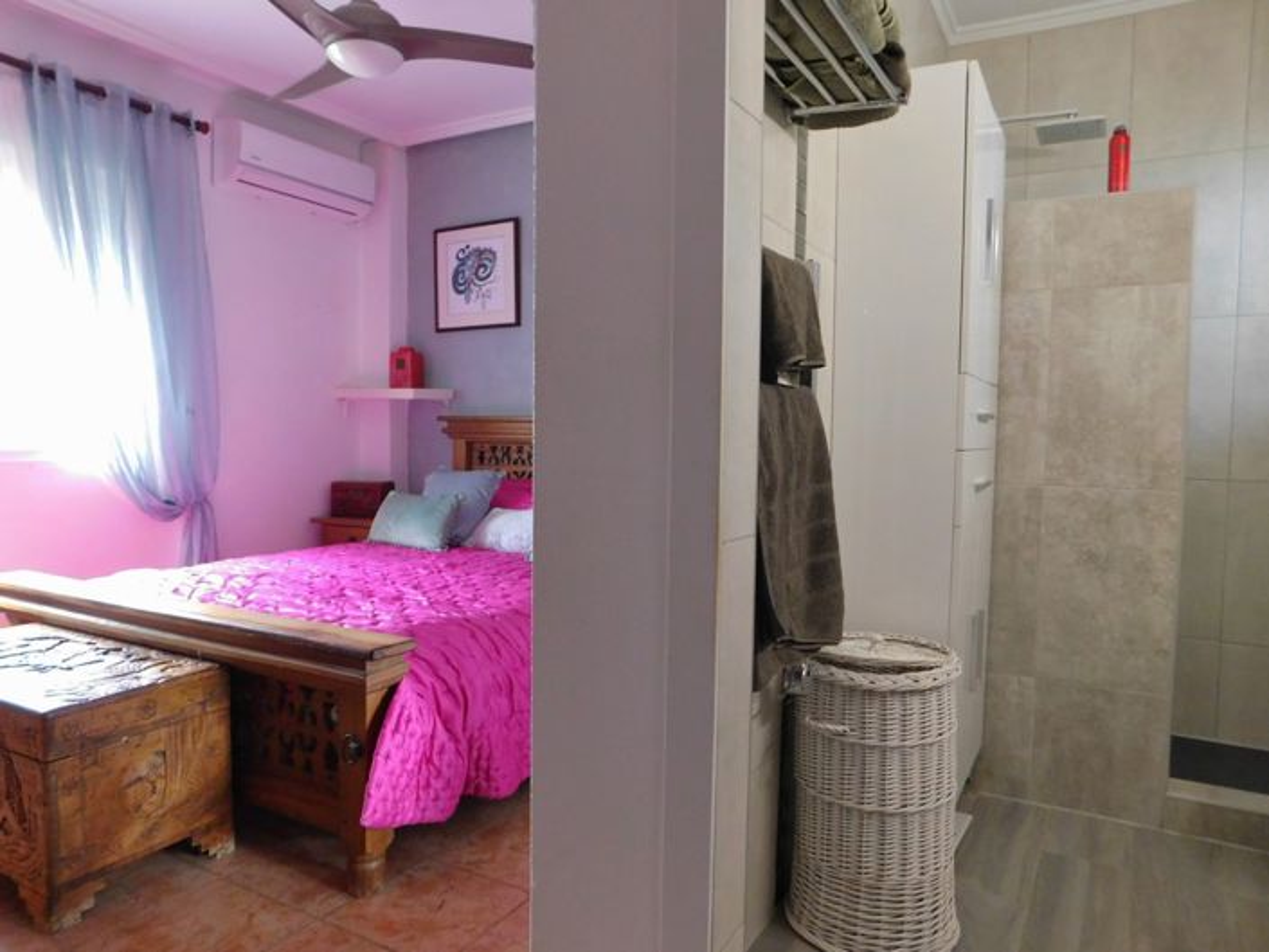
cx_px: 634
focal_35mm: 23
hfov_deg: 73.9
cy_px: 476
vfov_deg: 58.9
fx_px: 843
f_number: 3
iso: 400
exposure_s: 1/25
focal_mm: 4
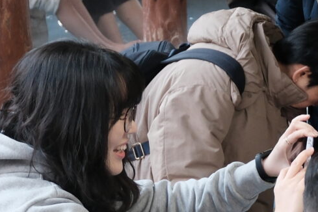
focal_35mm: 241
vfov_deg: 5.7
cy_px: 288
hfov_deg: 8.3
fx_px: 2129
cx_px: 535
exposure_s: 1/100
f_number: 3.7
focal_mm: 30.5
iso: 640
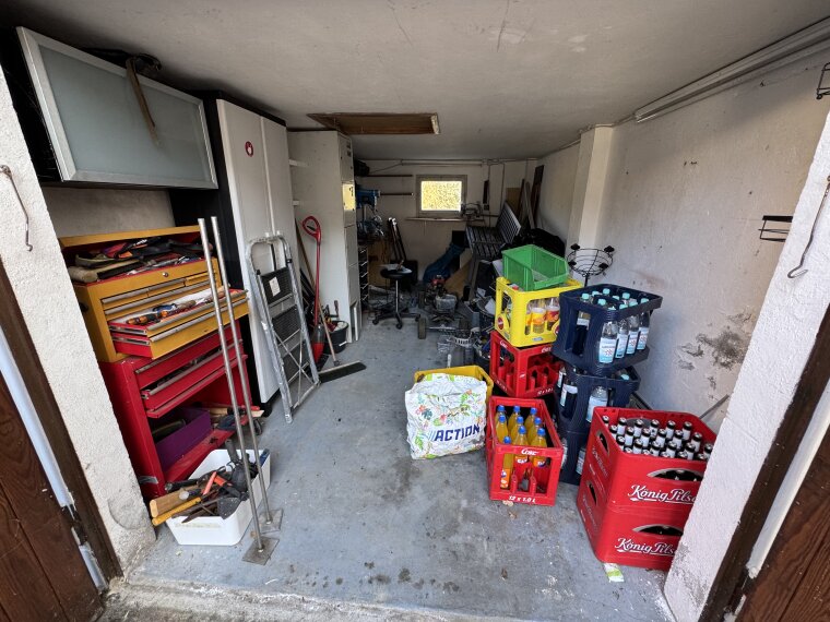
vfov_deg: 85.7
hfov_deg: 102.1
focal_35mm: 14
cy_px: 311
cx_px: 415
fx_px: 336
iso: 200
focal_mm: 2.22
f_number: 2.2
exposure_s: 1/99
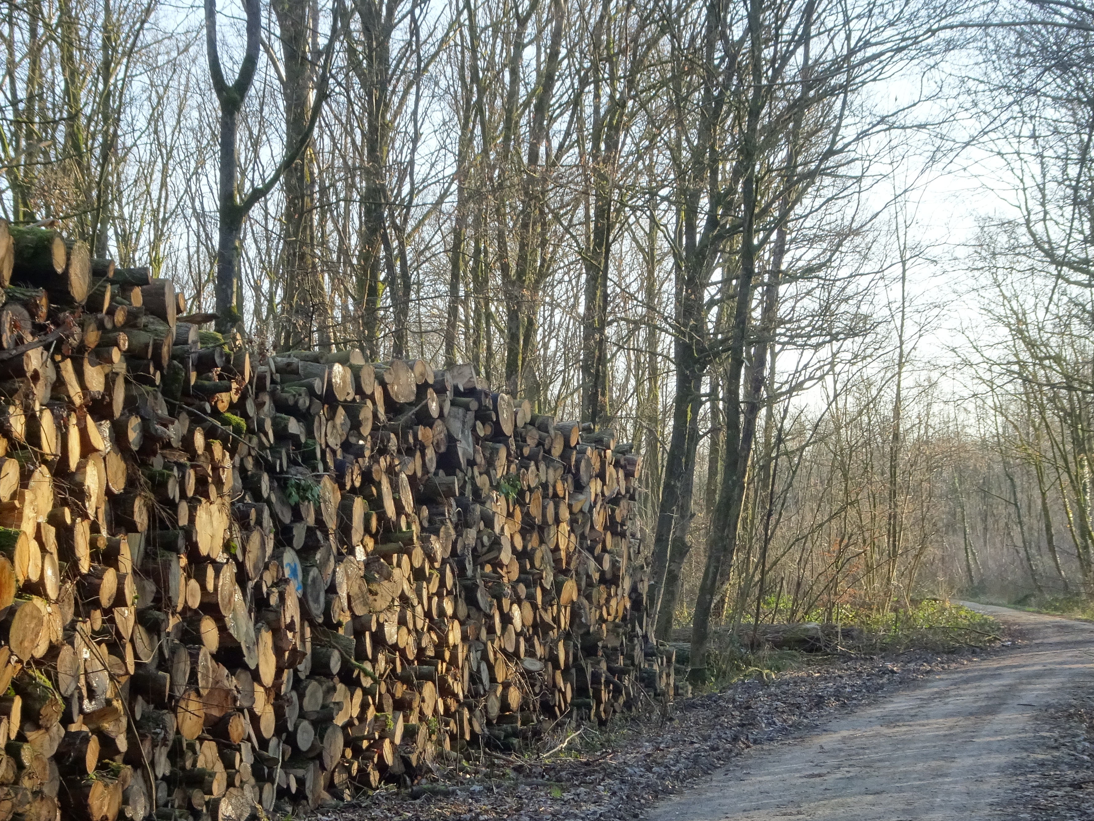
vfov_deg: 21.2
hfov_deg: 28.2
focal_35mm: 69
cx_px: 542
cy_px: 556
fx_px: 2181
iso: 80
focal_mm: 8.51
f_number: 4.5
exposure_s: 1/50
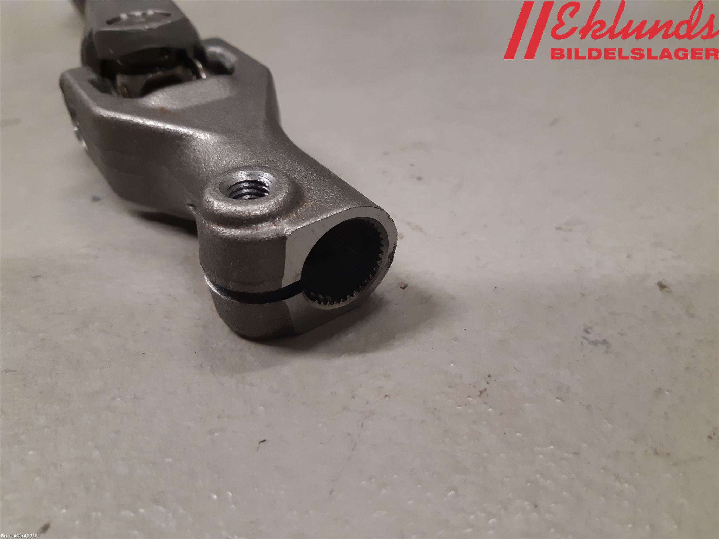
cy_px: 270
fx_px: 540
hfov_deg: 67.3
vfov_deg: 53.1
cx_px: 360
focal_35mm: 26
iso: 200
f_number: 1.7
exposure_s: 1/50
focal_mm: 3.93
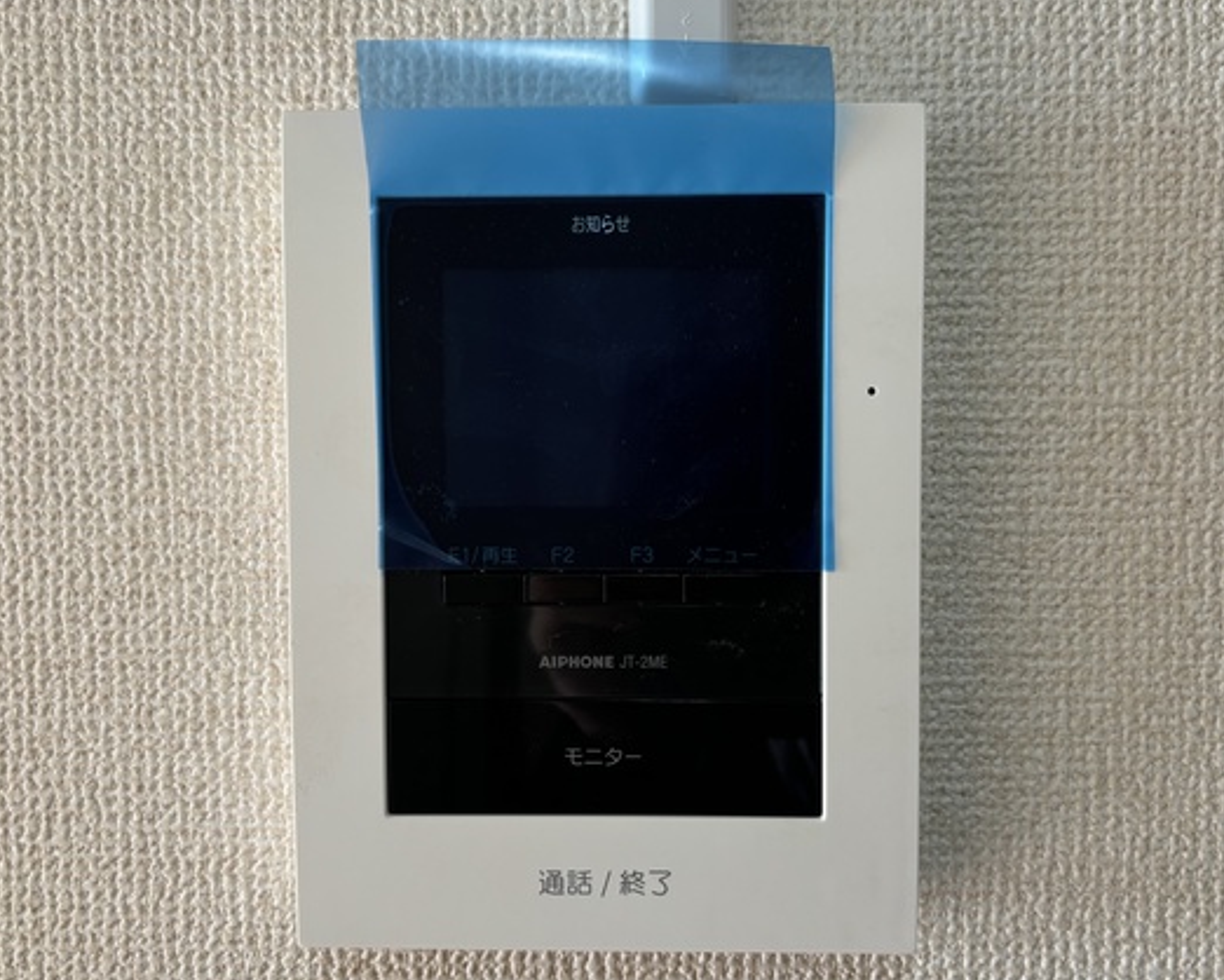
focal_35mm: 34
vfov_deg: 43.4
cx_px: 652
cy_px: 486
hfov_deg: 52.8
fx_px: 1232
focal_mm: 5.96
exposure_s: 1/121
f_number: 1.6
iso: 64
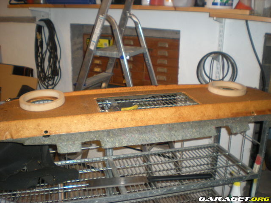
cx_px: 136
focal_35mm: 38
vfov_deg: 37.7
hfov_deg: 49.0
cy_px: 102
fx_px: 297
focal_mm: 6.3
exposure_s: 1/60
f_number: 3.1
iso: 142
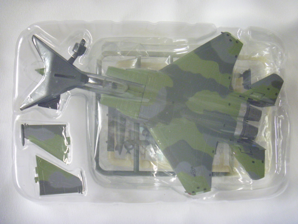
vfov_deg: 29.1
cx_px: 149
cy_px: 112
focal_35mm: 50
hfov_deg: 38.2
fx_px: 430
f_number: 3.8
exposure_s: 1/25
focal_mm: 8.9
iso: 400
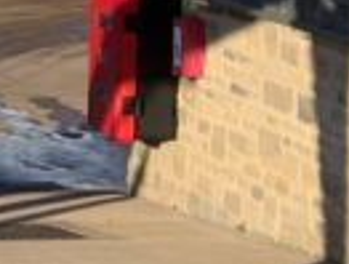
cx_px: -898
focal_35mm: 226
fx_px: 2285
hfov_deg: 7.2
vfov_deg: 6.6
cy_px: 27
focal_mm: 3
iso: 16
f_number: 1.8
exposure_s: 1/1279
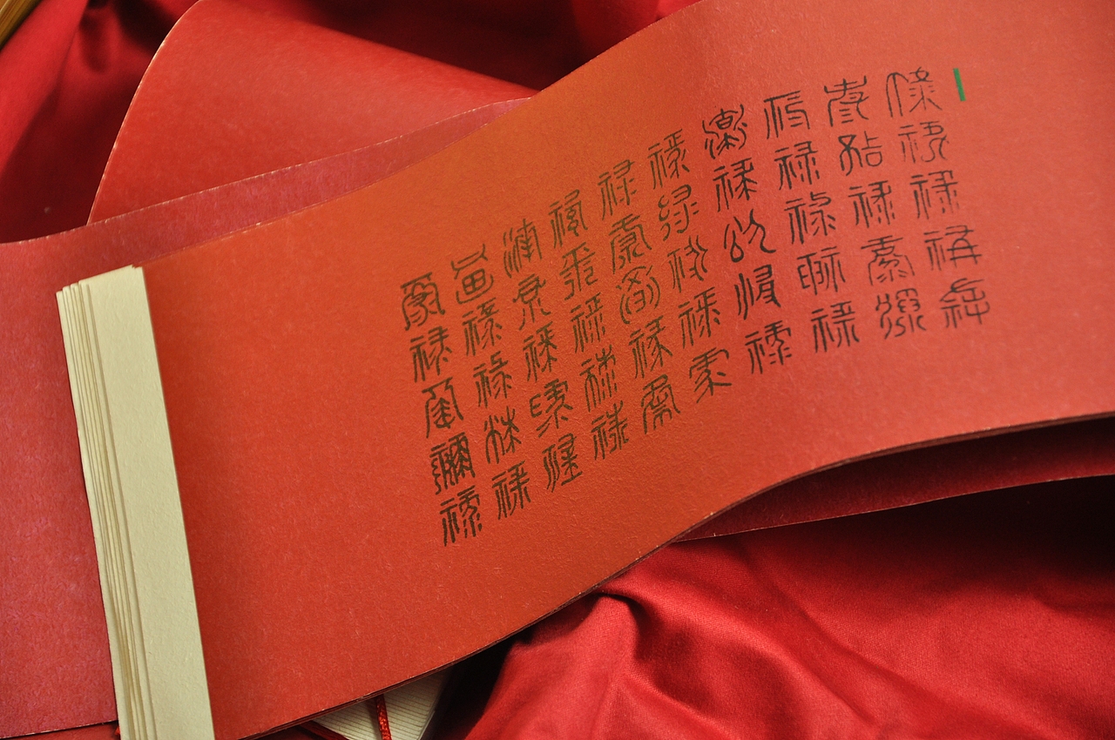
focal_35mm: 158
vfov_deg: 8.7
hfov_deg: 13.1
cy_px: 370
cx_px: 558
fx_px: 4872
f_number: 5.6
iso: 400
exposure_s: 1/13
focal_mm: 105
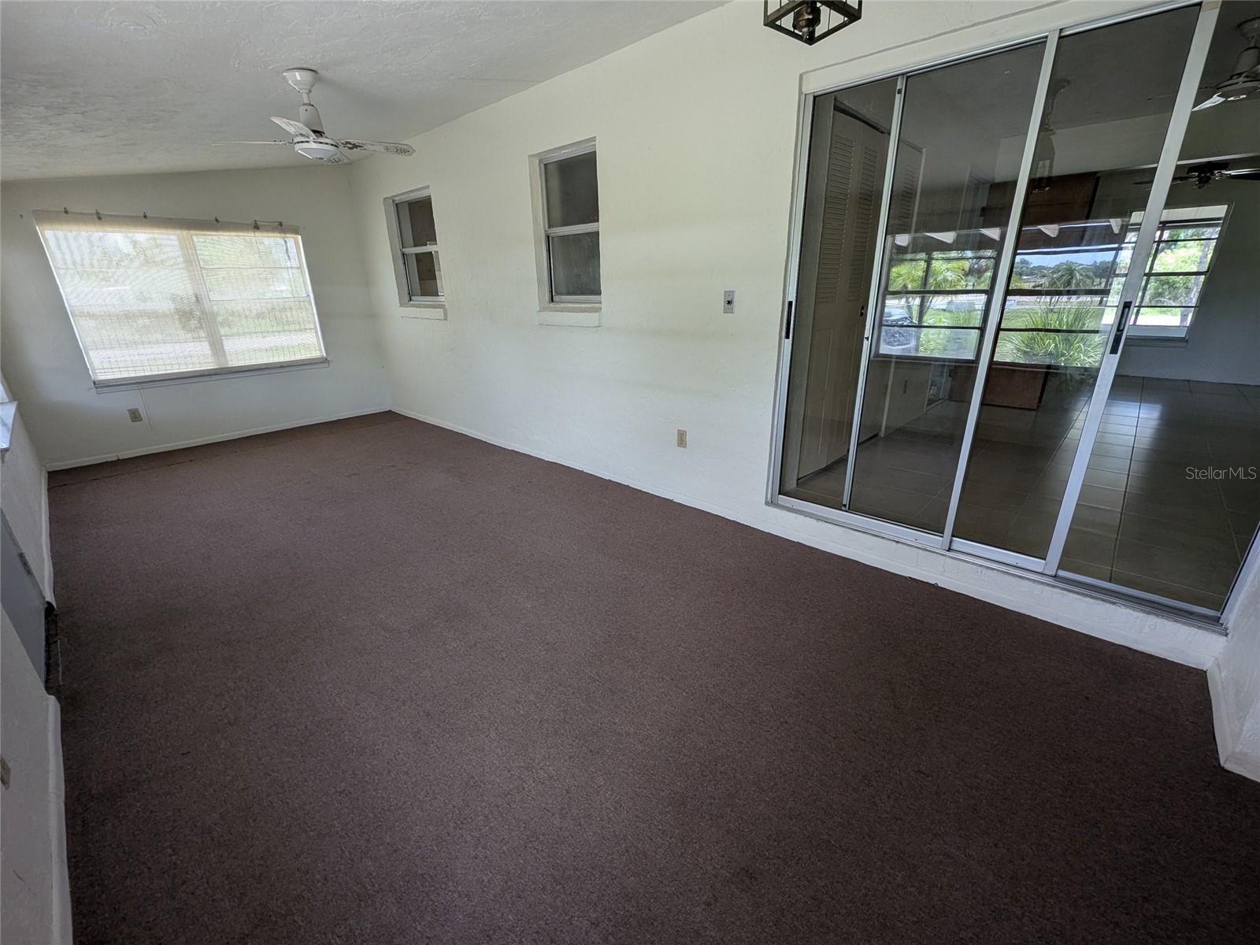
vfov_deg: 89.9
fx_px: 473
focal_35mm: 13
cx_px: 630
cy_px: 472
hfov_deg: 106.2
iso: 45
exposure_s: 1/85.1
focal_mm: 1.95
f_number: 2.2
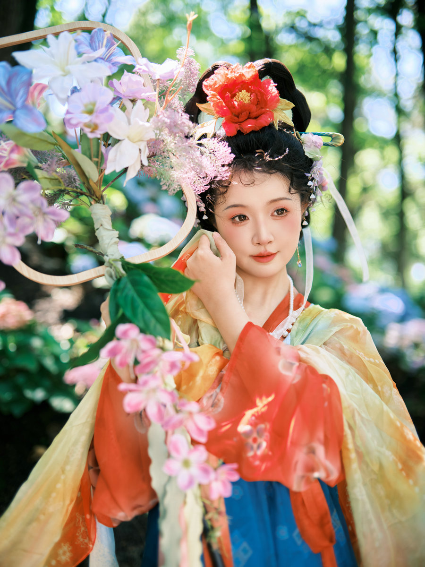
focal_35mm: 40
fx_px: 655
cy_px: 284
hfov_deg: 36.0
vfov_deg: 46.8
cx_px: 212
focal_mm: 50
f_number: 1.8
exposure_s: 1/400
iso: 320
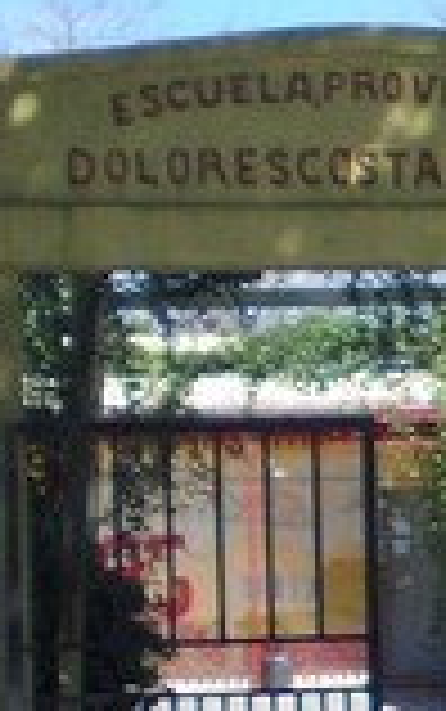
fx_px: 3785
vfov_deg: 10.7
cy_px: 513
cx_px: 1185
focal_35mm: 195
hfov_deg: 6.3
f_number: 6.2
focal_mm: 5.3
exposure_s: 1/160
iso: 80
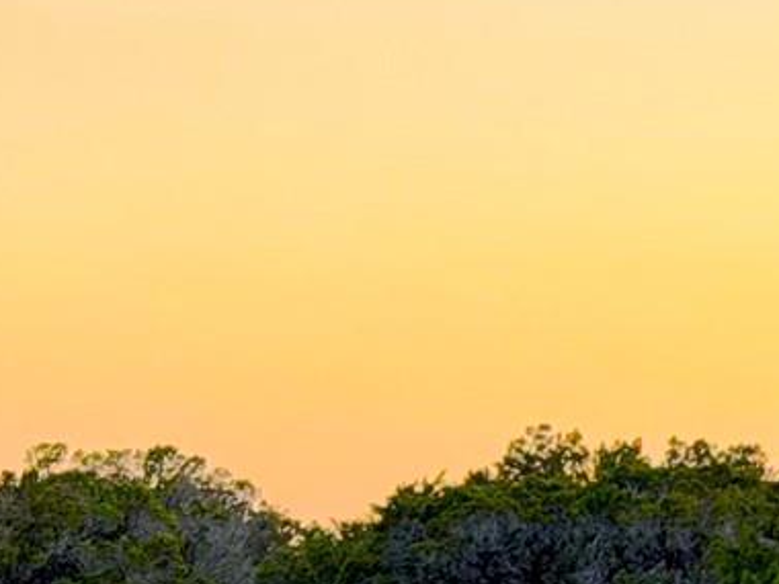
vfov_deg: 5.7
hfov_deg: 7.6
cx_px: -211
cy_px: 498
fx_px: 5829
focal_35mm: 259
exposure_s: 1/1980
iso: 64
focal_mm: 6.76
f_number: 1.78
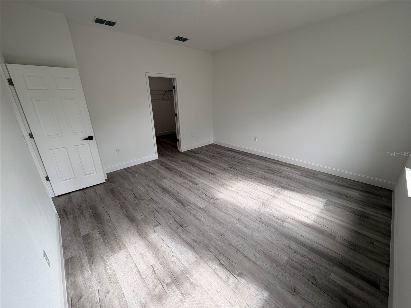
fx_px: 166
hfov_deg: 102.1
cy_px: 154
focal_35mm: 14
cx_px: 206
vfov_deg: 85.7
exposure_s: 1/120
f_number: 2.2
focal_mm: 2.22
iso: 40
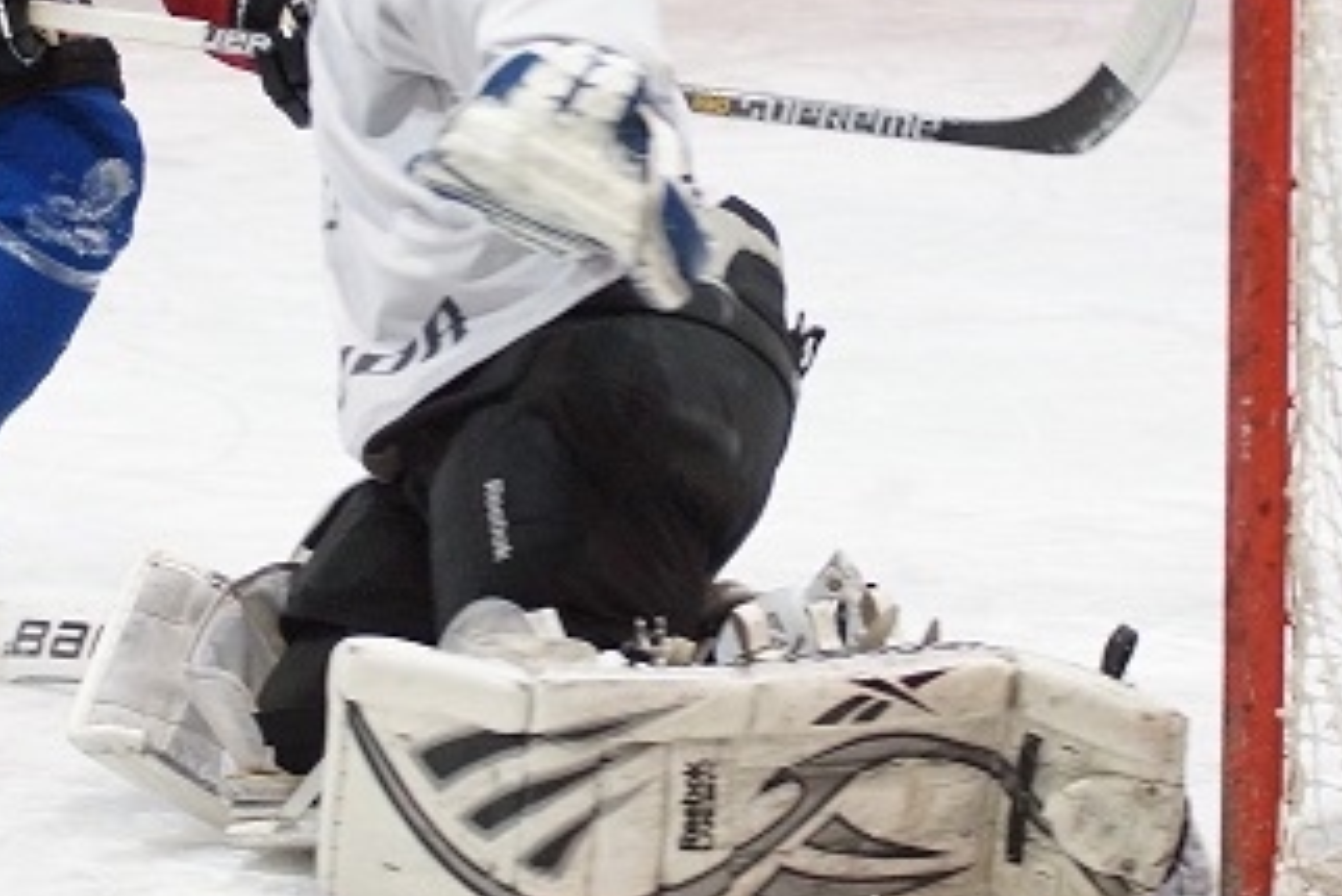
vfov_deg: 5.2
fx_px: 9777
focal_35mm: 262
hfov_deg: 7.9
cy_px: 4
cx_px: 713
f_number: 2.8
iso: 1600
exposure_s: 1/500
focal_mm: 75
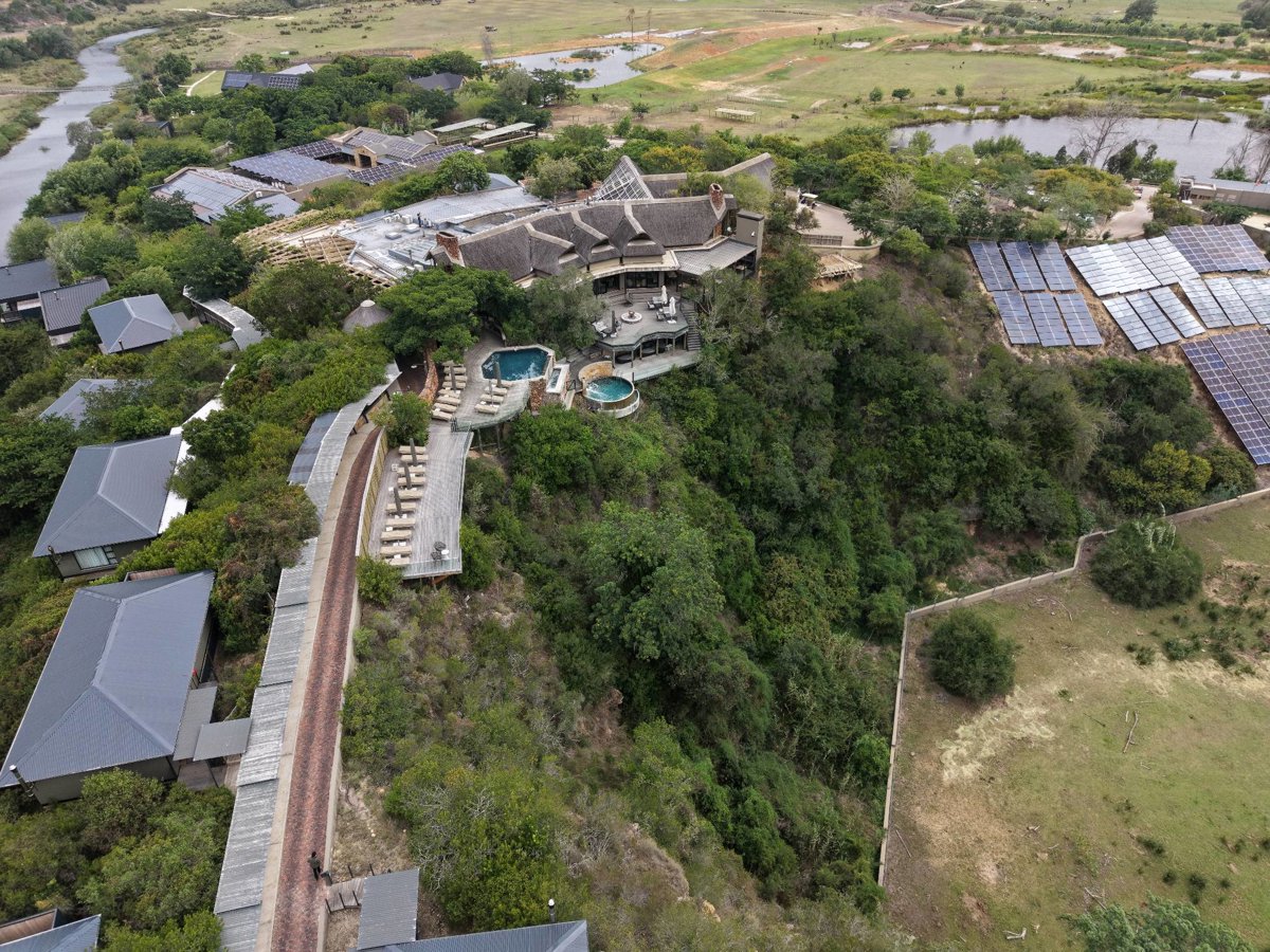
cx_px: 635
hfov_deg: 71.6
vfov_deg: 56.8
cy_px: 476
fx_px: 881
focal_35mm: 24
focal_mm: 8.67
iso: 140
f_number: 1.8
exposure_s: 1/1250
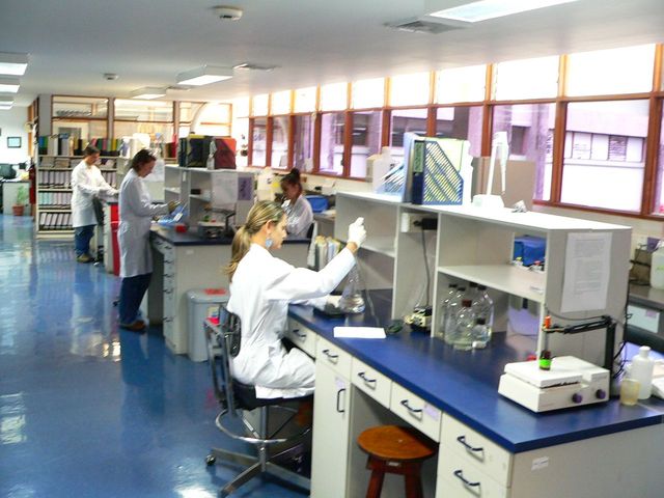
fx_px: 691
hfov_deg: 51.4
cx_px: 332
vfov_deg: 39.7
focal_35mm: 36
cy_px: 249
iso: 200
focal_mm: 6
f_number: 2.8
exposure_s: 1/8
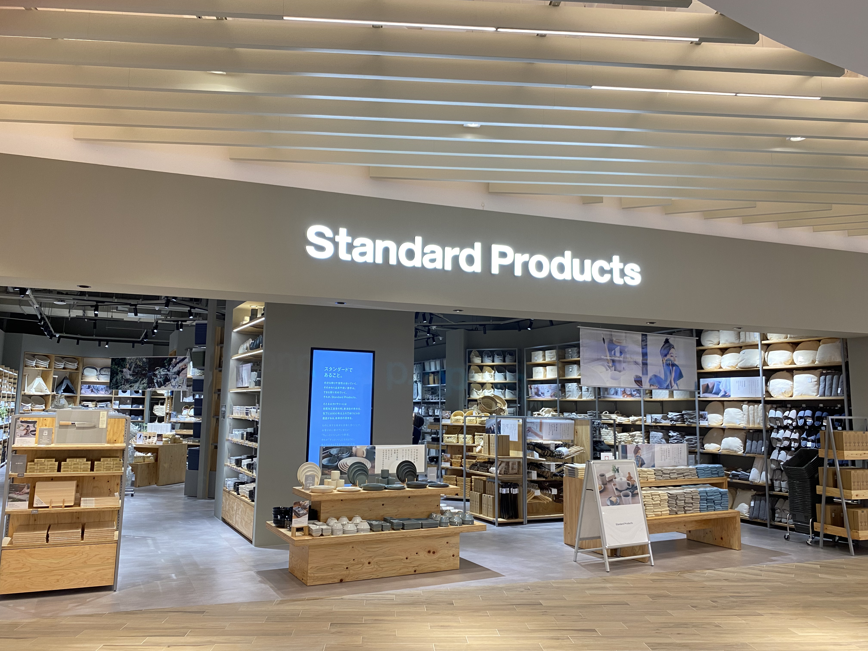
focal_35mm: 26
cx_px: 434
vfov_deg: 53.1
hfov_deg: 67.3
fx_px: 652
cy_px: 326
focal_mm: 4.25
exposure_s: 1/60
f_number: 1.8
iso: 80
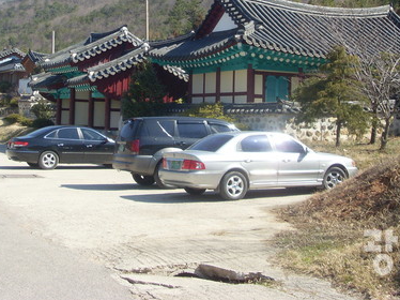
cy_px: 60
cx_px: 186
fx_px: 704
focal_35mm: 61
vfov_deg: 23.6
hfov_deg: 31.7
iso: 80
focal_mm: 6.3
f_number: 7.7
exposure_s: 1/125
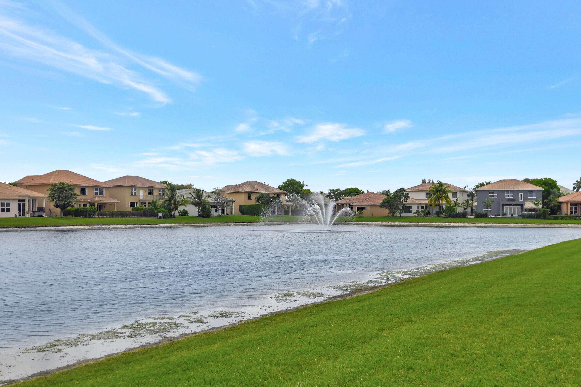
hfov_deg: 51.9
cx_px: 290
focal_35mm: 37
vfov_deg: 35.9
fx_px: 597
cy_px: 195
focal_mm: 24
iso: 400
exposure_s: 1/2500
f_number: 8
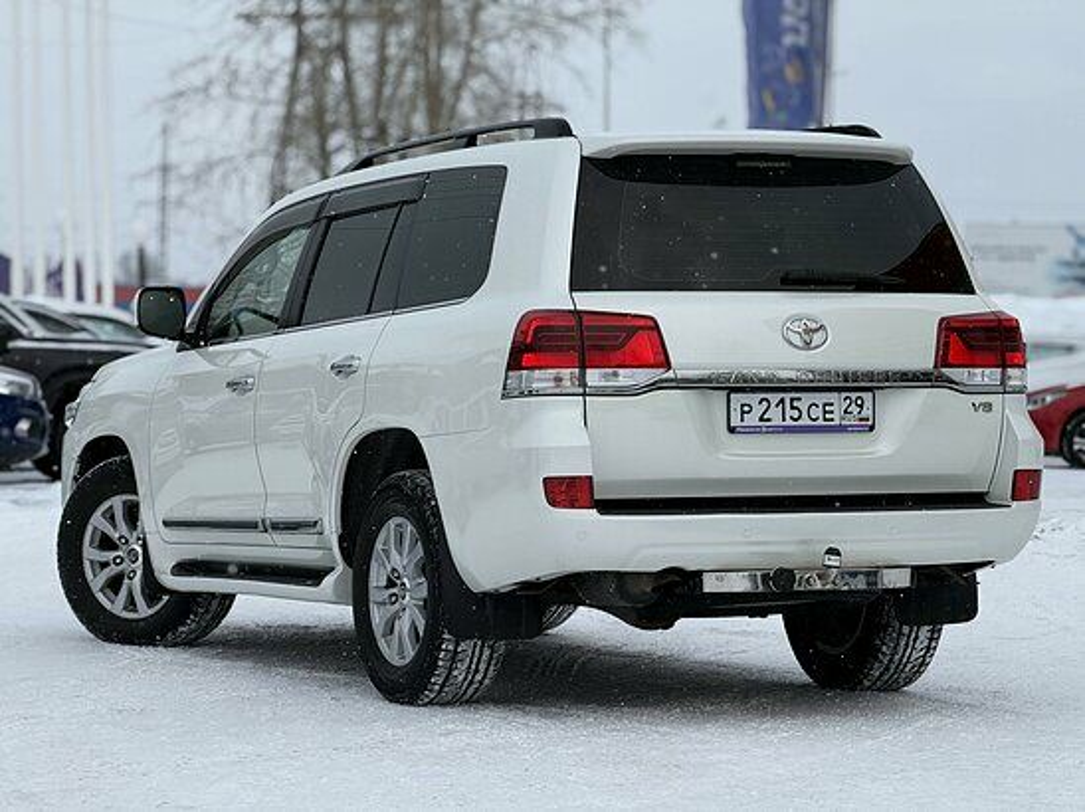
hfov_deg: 16.4
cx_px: 542
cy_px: 406
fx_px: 3758
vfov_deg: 12.3
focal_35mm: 120
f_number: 2.8
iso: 64
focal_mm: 15.66
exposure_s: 1/1342
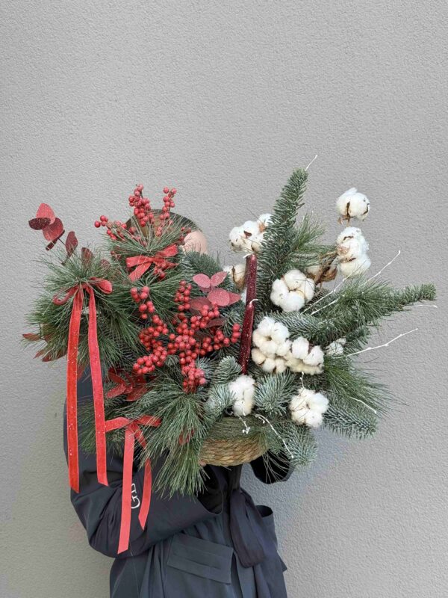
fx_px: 828
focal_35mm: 48
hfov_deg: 30.3
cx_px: 224
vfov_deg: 39.7
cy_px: 299
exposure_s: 1/238
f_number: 1.8
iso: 64
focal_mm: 6.8
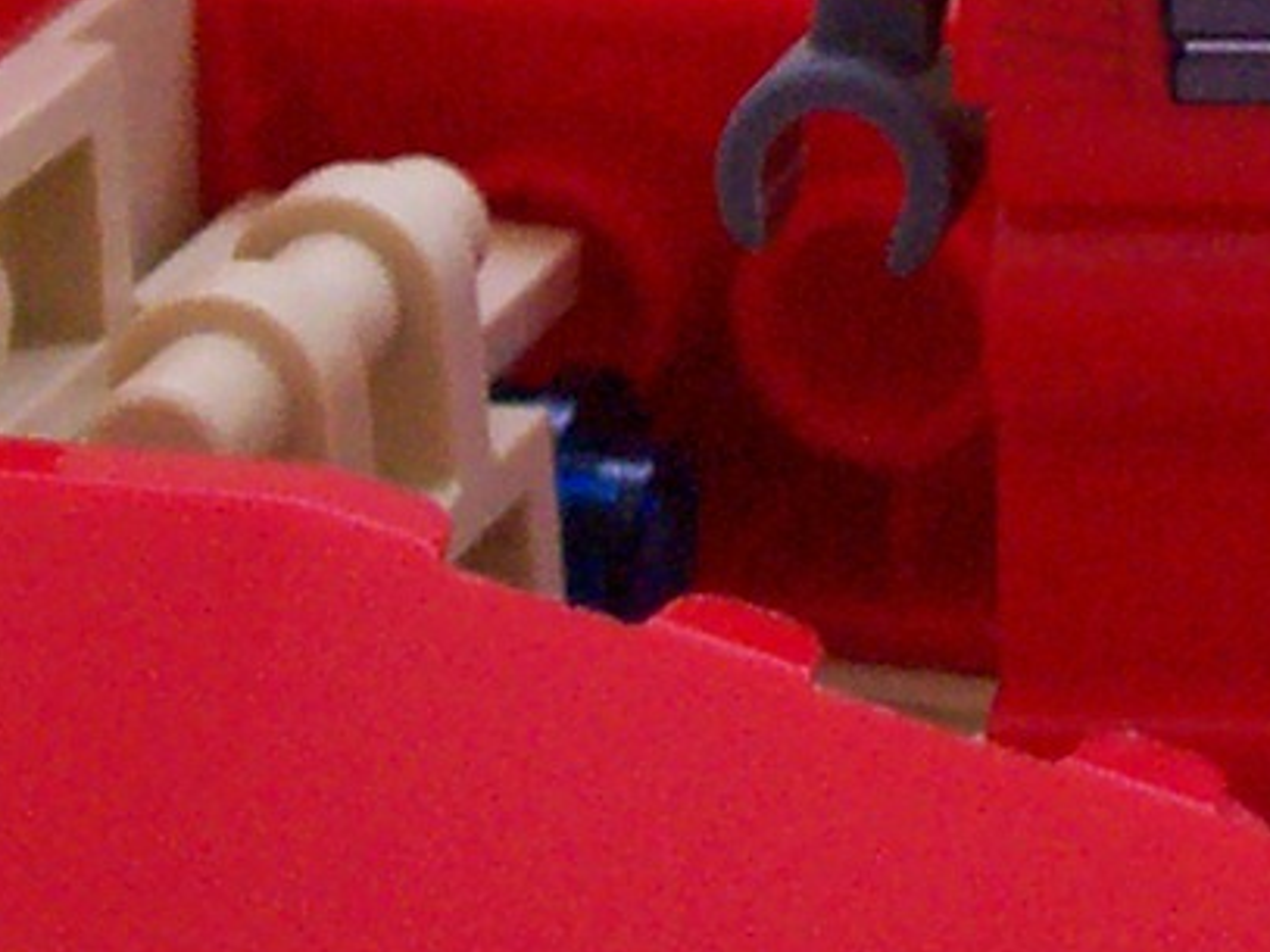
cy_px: -37
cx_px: 1276
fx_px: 8729
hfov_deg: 8.3
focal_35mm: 238
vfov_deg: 6.2
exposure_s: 1/8
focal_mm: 7
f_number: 2.9
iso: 160
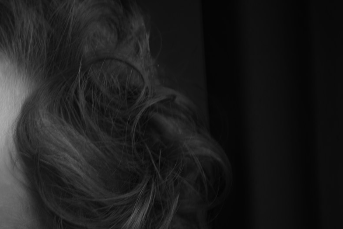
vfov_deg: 2.3
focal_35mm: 612
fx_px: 5835
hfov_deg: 3.4
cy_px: 181
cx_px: -173
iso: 200
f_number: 4
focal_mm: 200
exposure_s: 1/200
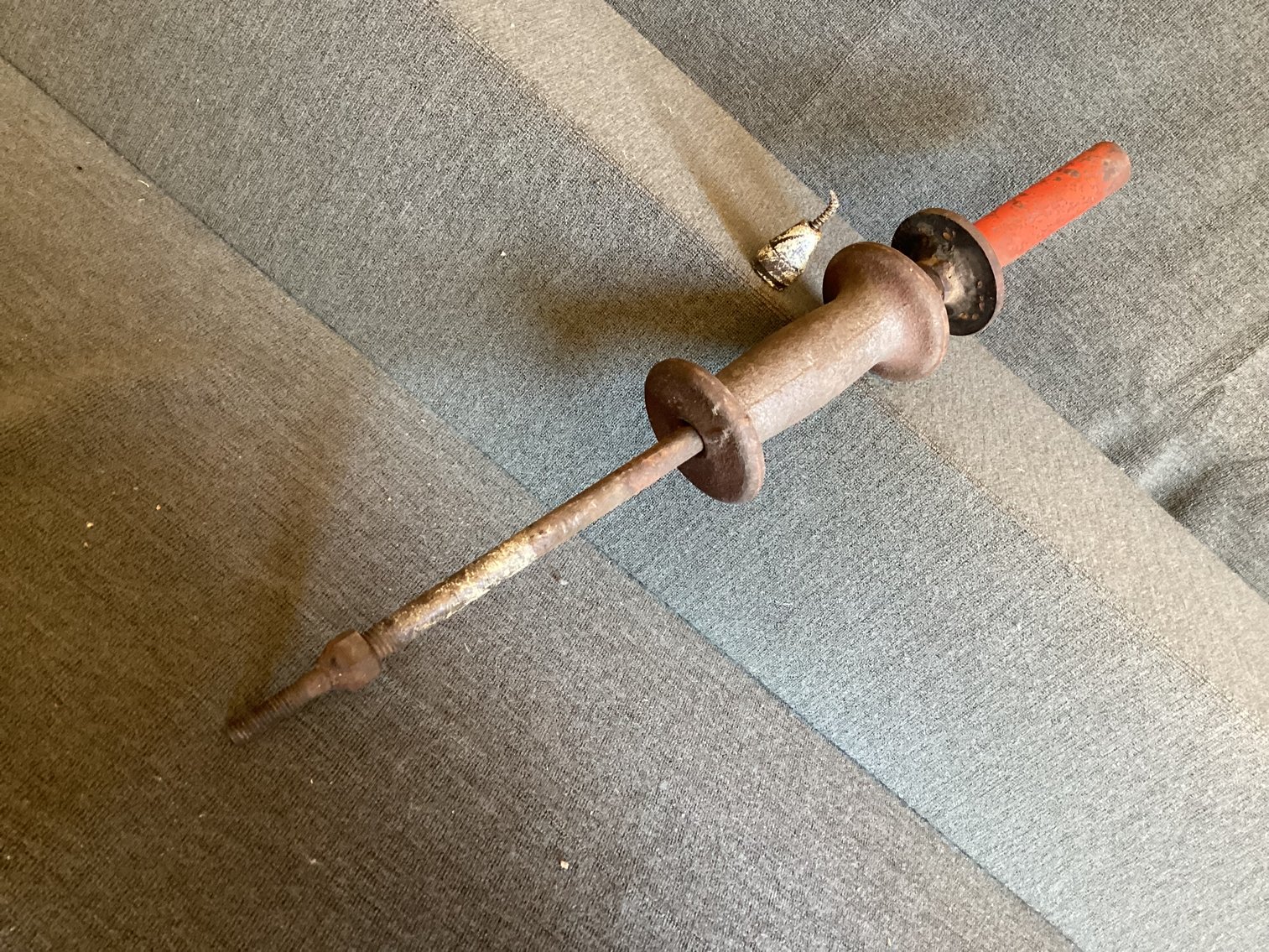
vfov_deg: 45.4
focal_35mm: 31
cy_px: 476
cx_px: 634
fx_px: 1137
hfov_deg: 58.3
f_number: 2.4
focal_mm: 3.3
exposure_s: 1/33
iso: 250
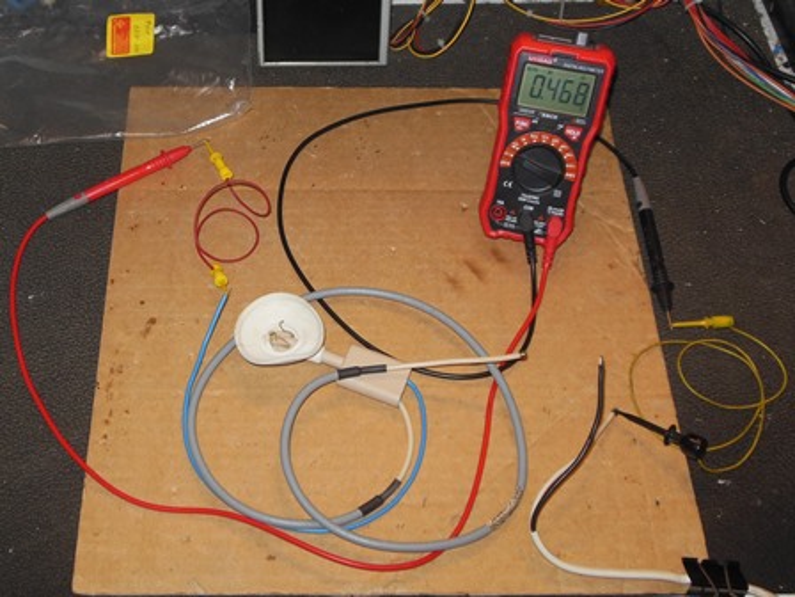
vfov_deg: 42.9
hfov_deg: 55.4
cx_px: 398
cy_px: 298
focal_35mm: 33
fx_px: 758
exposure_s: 1/30
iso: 200
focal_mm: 6
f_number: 3.5
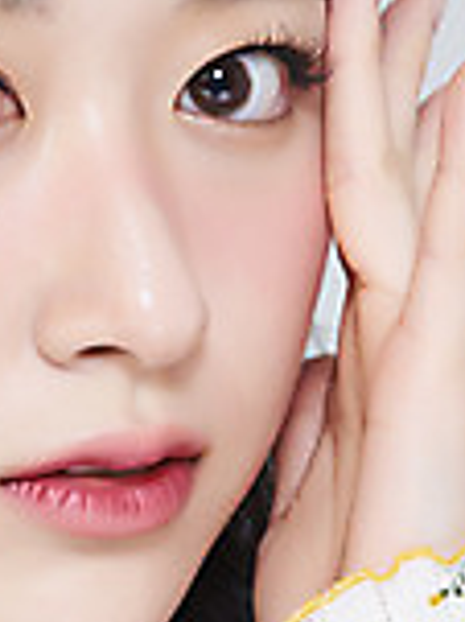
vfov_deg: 7.4
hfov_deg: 5.5
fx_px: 4807
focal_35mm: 268
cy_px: 227
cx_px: -6
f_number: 11
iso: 64
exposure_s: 1/125
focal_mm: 105
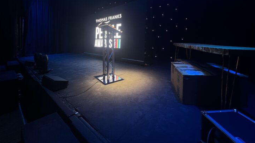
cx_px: 133
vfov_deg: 68.2
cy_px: 46
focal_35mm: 15
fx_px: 101
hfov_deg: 102.9
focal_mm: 1.57
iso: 200
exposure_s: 1/102
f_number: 1.8
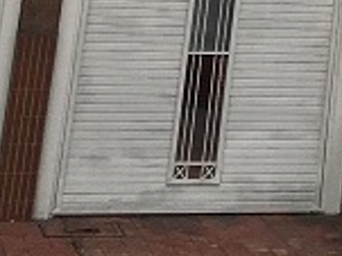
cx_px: 815
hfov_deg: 9.3
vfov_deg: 6.8
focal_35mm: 192
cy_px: -566
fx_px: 1895
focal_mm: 4.15
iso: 25
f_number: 2.2
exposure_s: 1/574
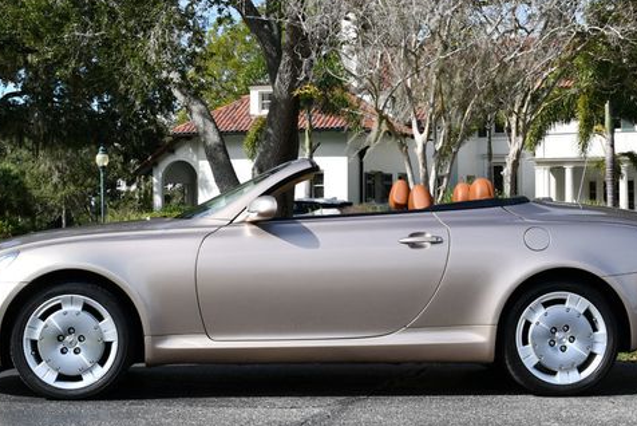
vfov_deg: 17.5
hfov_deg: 26.0
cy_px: 161
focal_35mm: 78
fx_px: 1381
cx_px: 323
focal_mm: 29
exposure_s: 1/320
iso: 100
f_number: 9
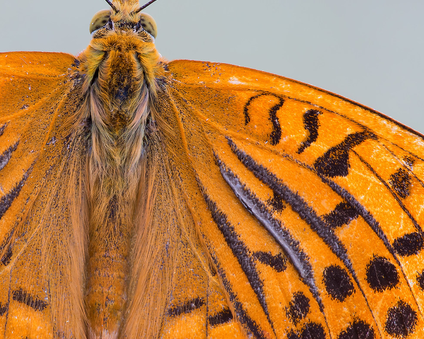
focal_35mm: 344
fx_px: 4317
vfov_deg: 4.5
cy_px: 168
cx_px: 116
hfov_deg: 5.6
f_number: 13
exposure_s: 1/2.5
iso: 100
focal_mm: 100
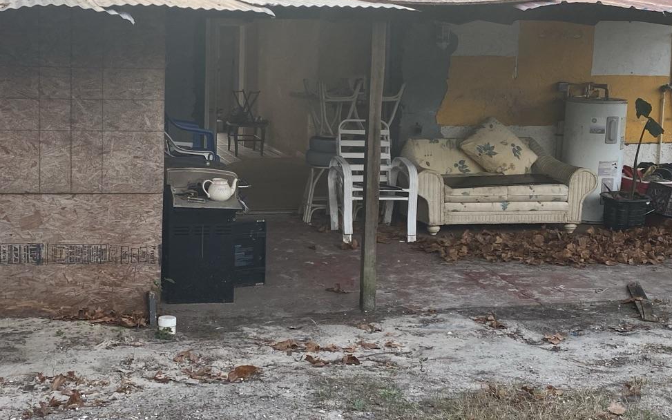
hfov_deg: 34.5
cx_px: 187
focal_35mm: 58
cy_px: 200
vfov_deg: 22.4
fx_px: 1062
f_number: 1.8
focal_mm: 4.25
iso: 32
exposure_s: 1/145
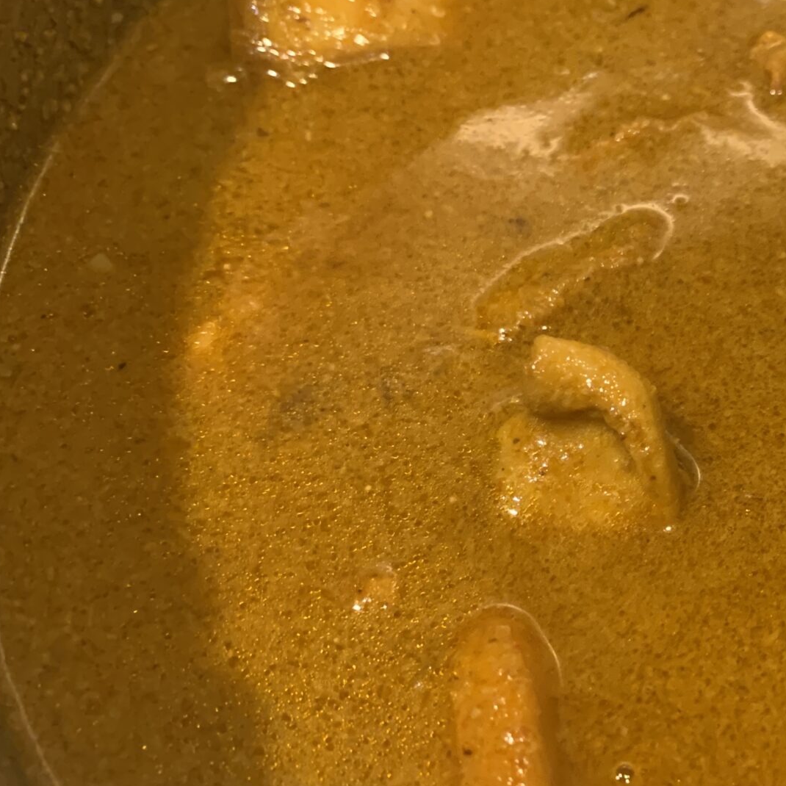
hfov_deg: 28.2
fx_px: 1413
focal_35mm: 55
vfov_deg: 31.1
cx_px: 875
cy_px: 355
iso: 400
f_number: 1.8
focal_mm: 4.25
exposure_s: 1/50
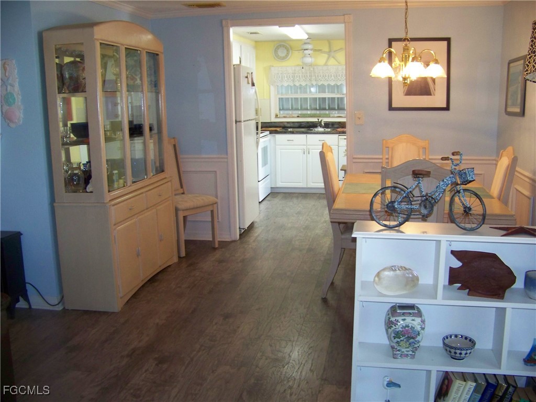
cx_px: 268
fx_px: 557
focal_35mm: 36
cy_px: 201
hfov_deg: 51.4
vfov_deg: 39.7
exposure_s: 1/30
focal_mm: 5.85
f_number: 2.8
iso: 200
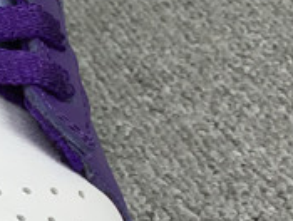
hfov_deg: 10.8
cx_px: -382
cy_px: 152
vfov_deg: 9.4
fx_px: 1349
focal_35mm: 159
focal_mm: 3.3
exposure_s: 1/275
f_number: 2.4
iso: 25
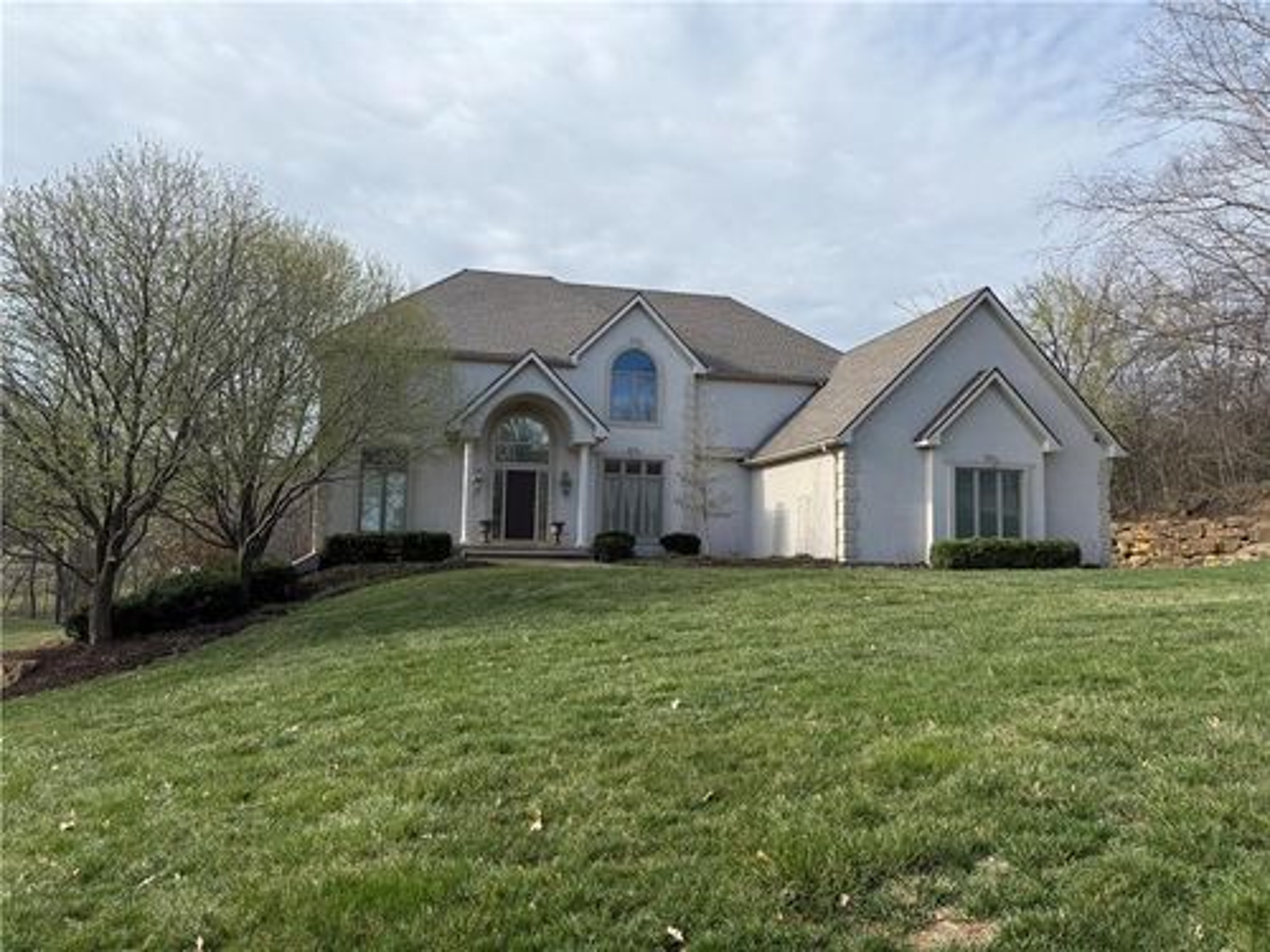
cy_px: 476
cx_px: 635
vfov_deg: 56.8
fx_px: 881
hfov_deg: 71.6
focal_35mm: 24
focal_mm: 6.76
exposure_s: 1/3145
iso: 80
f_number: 1.78
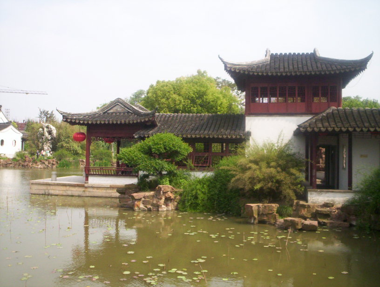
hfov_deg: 48.9
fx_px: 418
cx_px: 190
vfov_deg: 37.9
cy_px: 144
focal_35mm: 38
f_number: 4.5
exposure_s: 1/410
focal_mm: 4.99
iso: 100
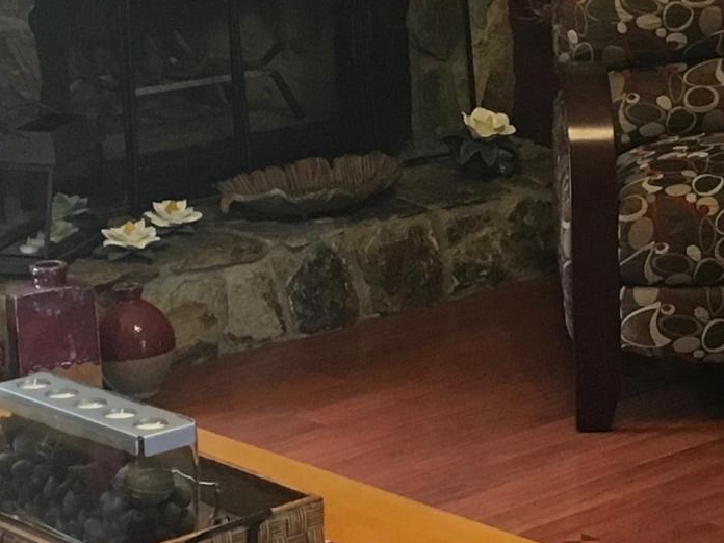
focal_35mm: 125
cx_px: 702
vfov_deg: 11.8
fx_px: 2614
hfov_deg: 15.5
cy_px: 97
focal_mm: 4.15
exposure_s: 1/30
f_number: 2.2
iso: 125
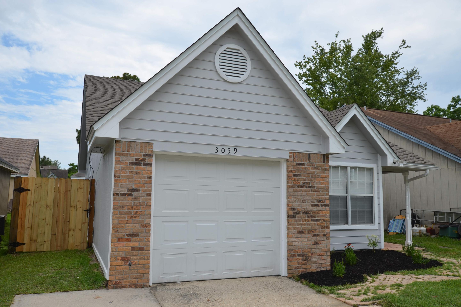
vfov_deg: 42.3
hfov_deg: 60.3
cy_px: 153
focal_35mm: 31
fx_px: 397
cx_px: 232
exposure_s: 1/320
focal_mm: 20
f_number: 9
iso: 100
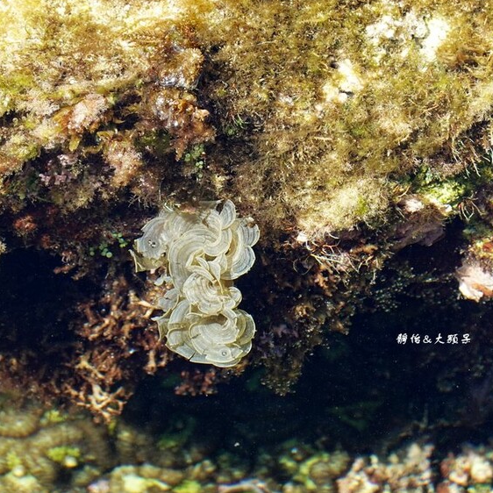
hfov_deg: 6.8
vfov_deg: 6.8
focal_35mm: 257
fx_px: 4141
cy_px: 247
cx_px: 245
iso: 200
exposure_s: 1/200
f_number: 4.5
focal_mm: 72
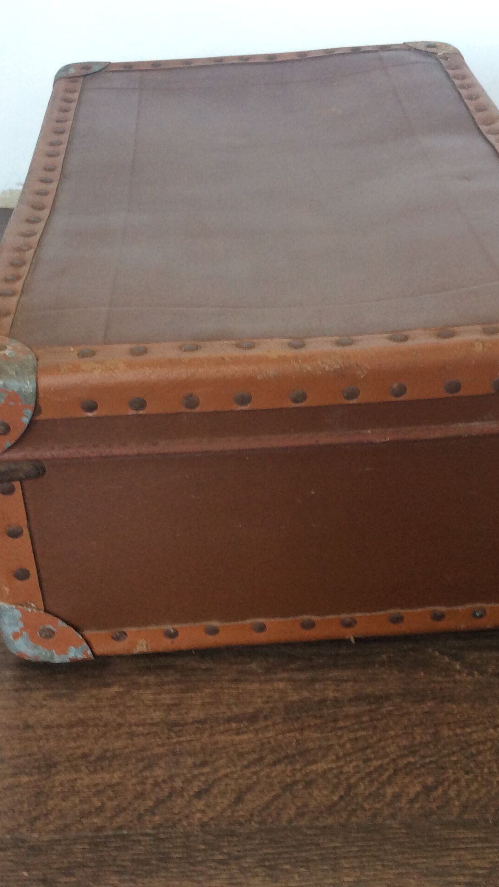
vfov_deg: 43.7
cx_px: 301
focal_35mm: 47
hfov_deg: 25.4
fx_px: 1106
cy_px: 440
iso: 50
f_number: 2.4
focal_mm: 3.3
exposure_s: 1/25
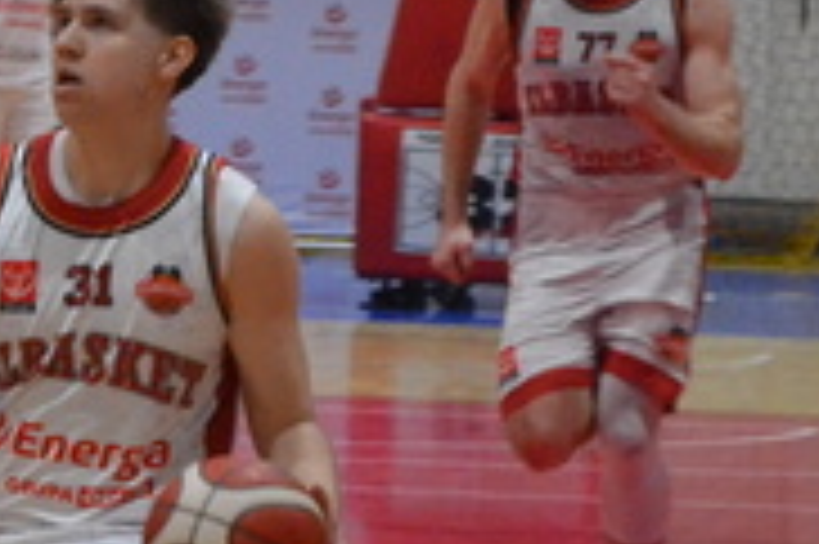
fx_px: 8804
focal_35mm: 387
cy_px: 463
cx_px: -425
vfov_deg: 3.5
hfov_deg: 5.3
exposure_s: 1/200
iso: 3200
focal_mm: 55
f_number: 5.6
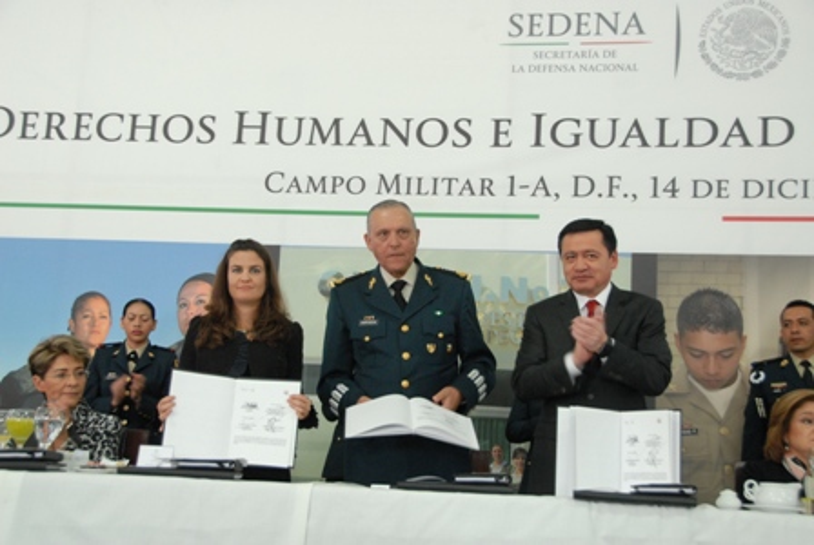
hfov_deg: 41.1
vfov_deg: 28.2
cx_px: 407
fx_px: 1087
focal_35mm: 48
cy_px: 272
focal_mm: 32
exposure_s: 1/30
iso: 800
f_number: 5
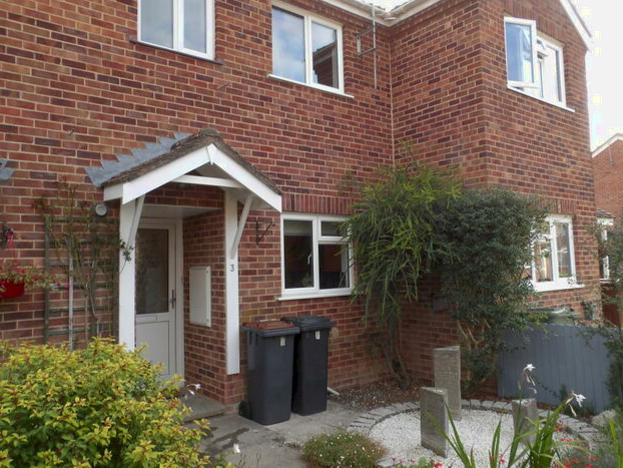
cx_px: 314
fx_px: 486
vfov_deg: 51.4
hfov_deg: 65.3
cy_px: 223
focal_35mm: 27
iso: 100
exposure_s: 1/107
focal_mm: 4.3
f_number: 4.1
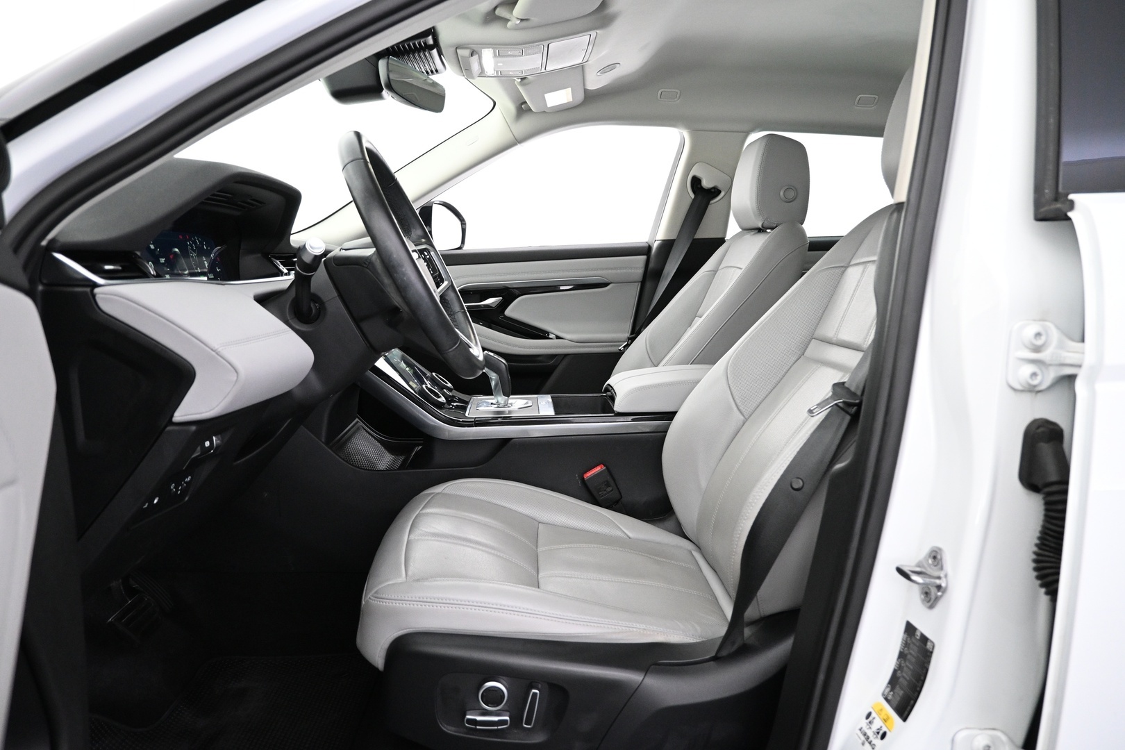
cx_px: 562
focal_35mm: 24
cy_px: 375
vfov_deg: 53.1
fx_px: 750
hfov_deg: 73.7
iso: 1600
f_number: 3.5
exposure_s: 1/30
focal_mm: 16
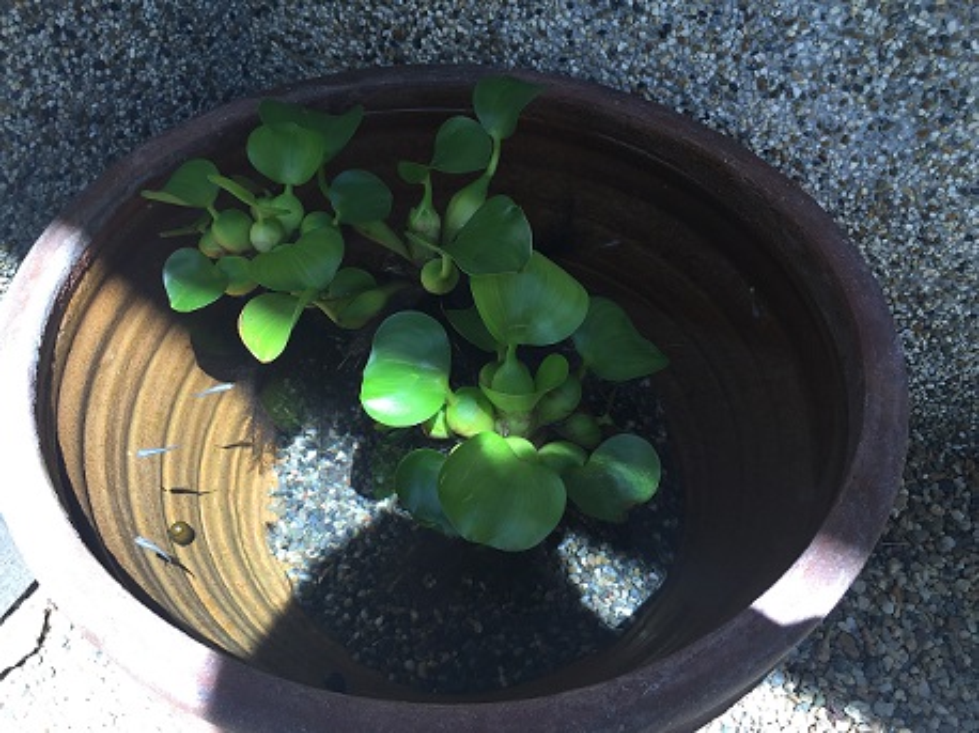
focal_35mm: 29
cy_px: 366
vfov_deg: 48.2
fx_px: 820
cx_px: 490
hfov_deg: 61.7
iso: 32
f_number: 2.2
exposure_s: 1/229
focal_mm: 4.15
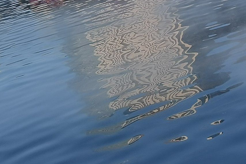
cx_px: 329
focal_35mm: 100
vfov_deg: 13.5
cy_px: -5
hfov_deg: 18.8
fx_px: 683
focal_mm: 5.58
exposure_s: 1/1250
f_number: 1.8
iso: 50
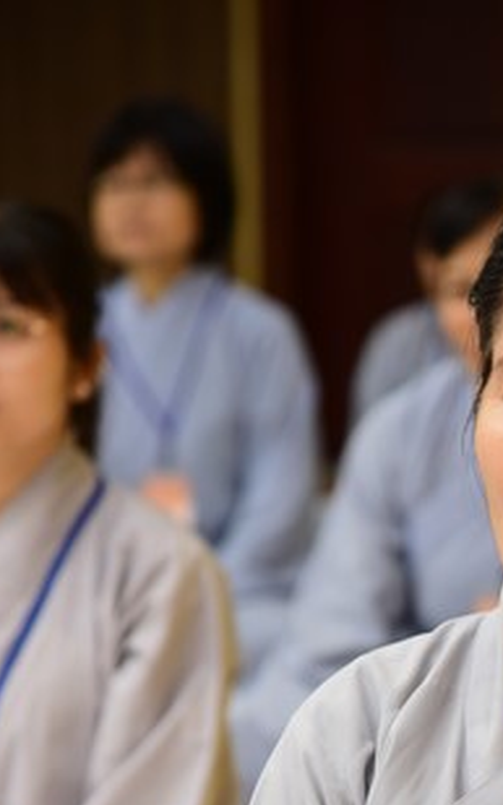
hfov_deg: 5.5
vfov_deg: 8.7
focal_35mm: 240
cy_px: 844
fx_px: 5266
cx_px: 555
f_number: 5
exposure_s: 1/50
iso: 1250
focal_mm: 112
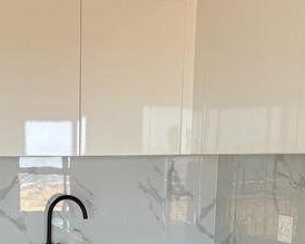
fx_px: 668
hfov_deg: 25.1
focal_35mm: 74
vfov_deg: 19.1
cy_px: 319
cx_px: 41
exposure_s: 1/122
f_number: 1.6
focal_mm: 5.96
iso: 40
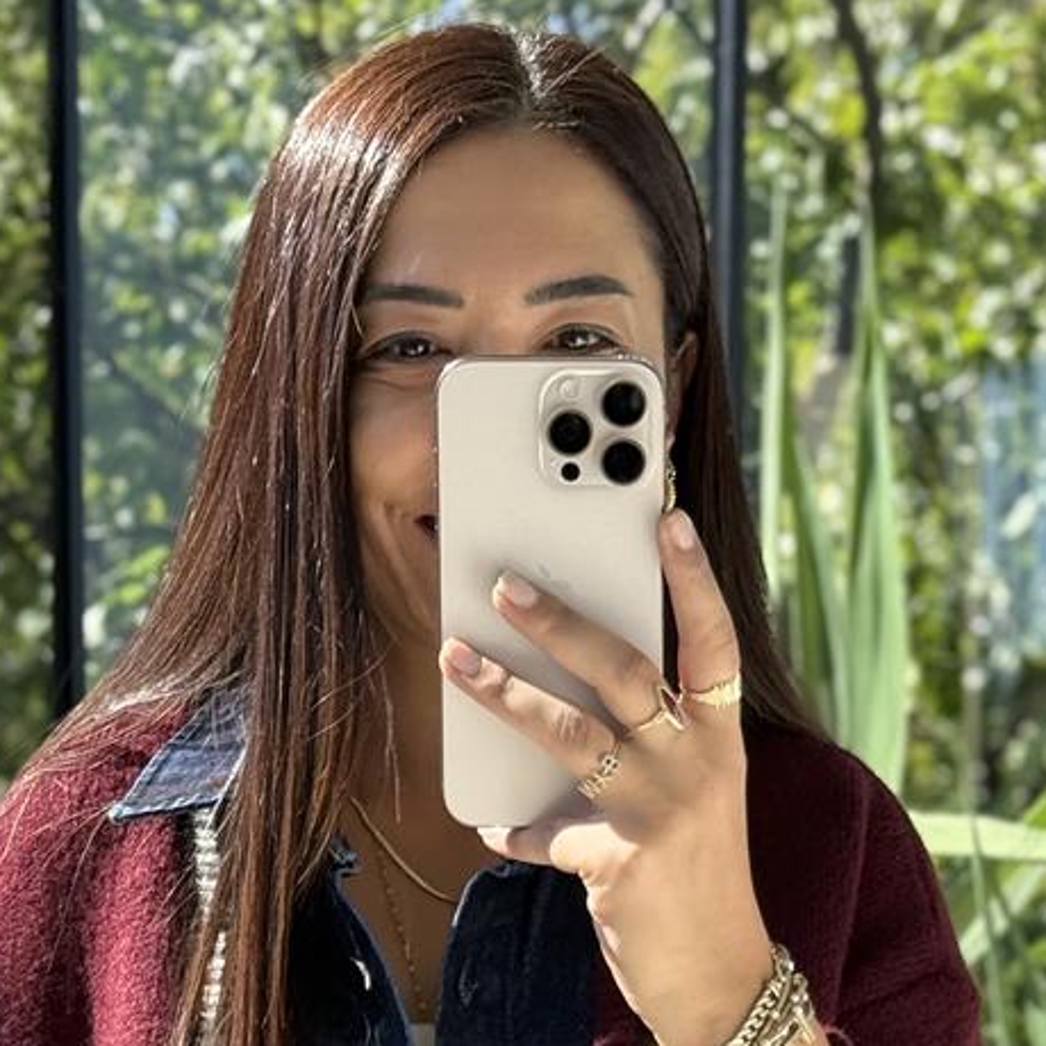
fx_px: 4205
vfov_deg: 13.6
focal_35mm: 123
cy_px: 1420
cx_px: 523
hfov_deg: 14.2
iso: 80
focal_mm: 6.76
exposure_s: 1/646
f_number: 1.78
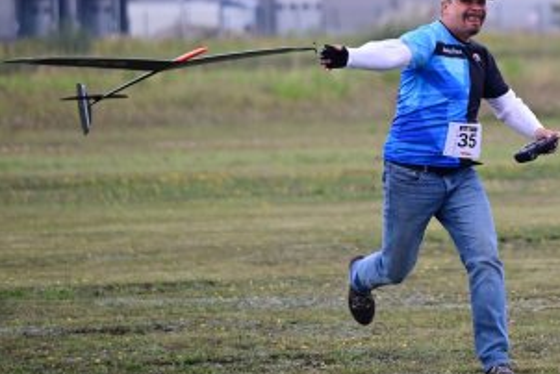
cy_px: 94
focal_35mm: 493
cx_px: 446
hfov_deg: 4.2
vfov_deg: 2.8
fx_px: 7676
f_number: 6
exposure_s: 1/2000
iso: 1600
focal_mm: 300
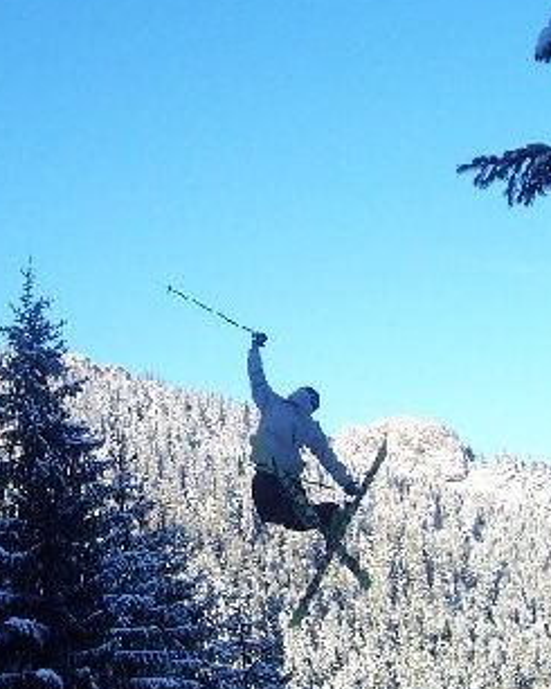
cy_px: 347
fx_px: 1324
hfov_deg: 23.5
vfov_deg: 29.1
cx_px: 211
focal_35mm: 65
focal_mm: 5.6
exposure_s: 1/500
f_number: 2.7
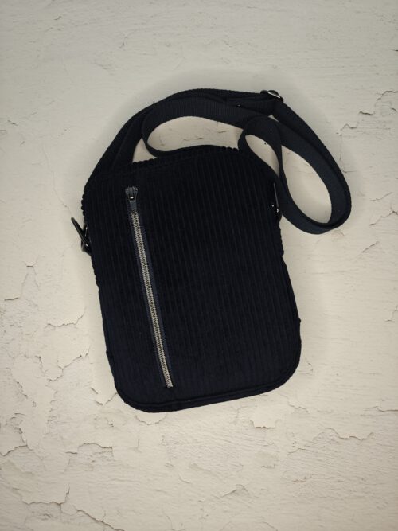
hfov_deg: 58.9
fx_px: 353
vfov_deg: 73.9
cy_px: 266
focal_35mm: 23
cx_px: 199
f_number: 1.6
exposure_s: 1/100
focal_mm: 6.06
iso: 200
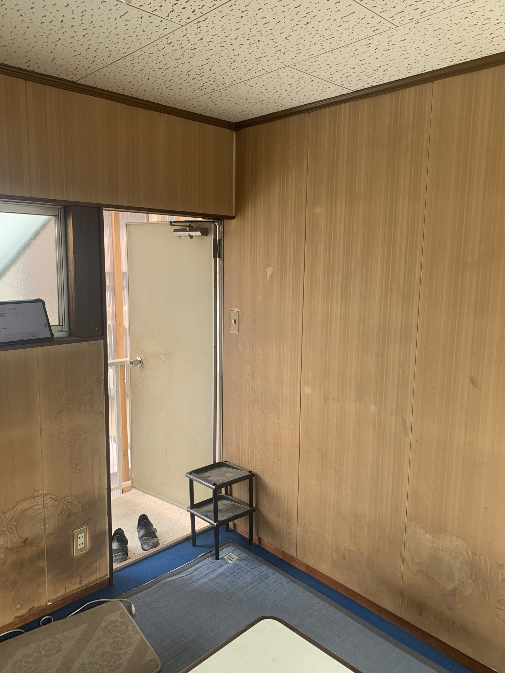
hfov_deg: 53.1
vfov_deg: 67.3
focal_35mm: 26
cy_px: 336
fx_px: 506
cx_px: 252
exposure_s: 1/121
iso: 50
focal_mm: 4.25
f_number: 1.8
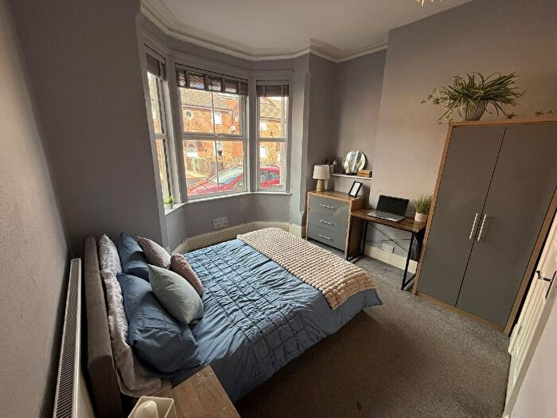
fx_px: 225
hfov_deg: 102.1
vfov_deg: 85.7
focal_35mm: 14
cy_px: 209
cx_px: 278
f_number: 2.2
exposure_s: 1/100
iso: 64
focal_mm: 2.22
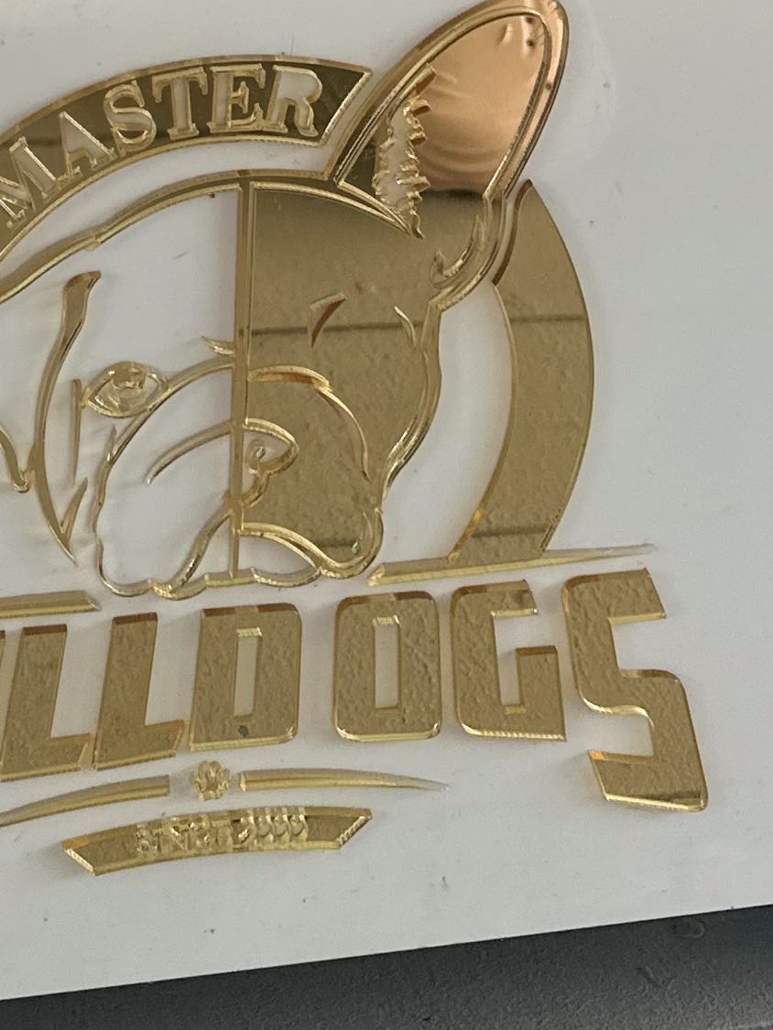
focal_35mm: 86
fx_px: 2560
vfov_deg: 19.4
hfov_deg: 17.0
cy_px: -584
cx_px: 110
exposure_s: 1/121
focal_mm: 6.86
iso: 160
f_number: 1.78
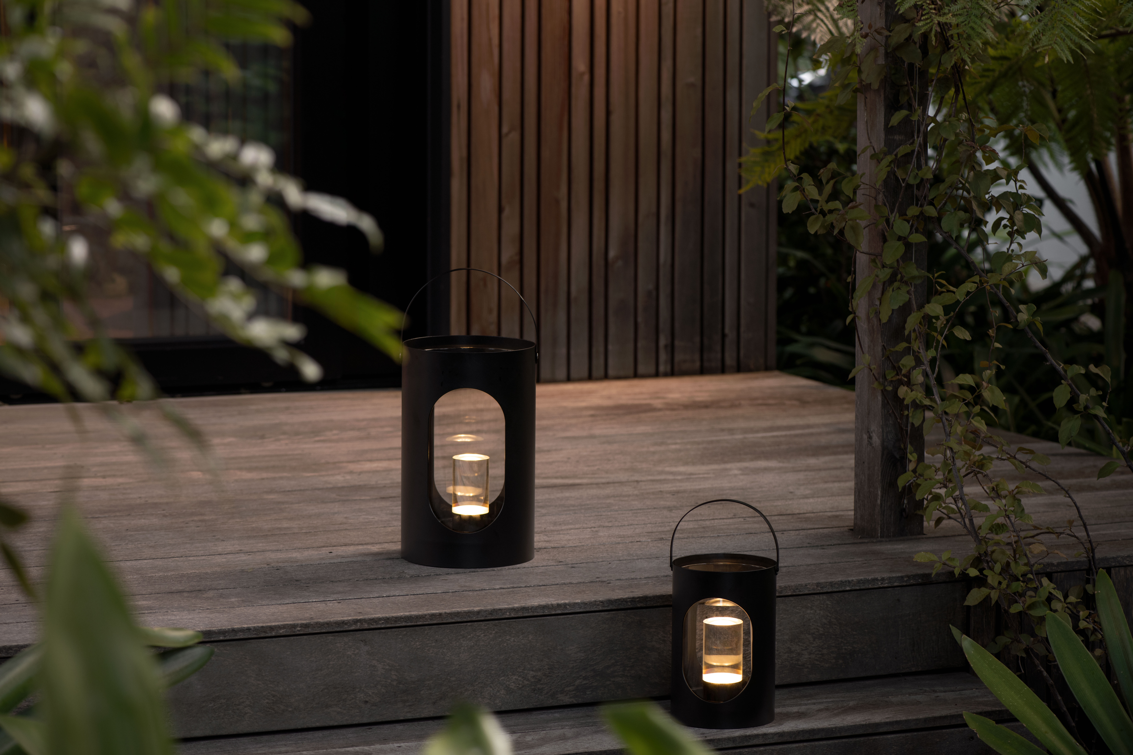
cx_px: 566
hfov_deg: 19.5
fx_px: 3304
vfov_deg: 13.0
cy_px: 378
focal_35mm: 105
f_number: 5
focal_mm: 105
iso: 200
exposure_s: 1/2
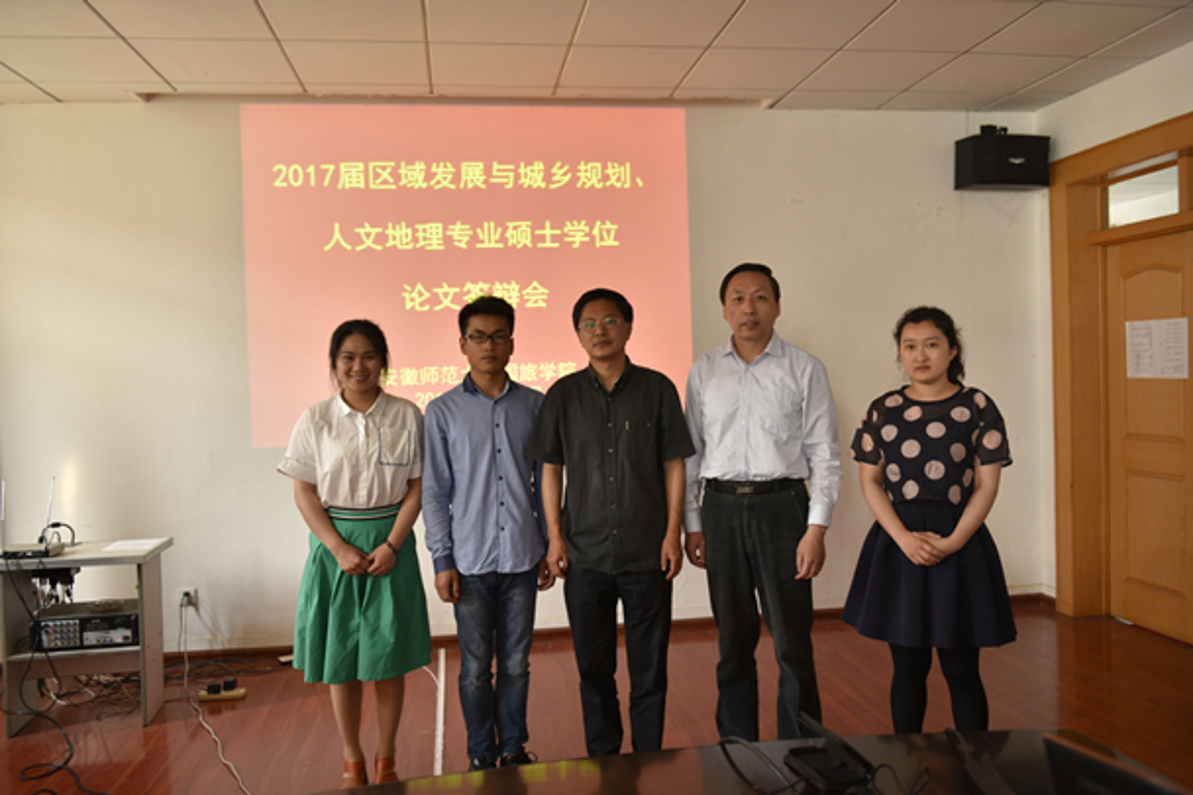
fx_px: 961
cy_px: 398
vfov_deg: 44.9
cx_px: 596
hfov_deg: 63.7
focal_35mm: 29
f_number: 2.8
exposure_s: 1/30
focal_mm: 29
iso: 280
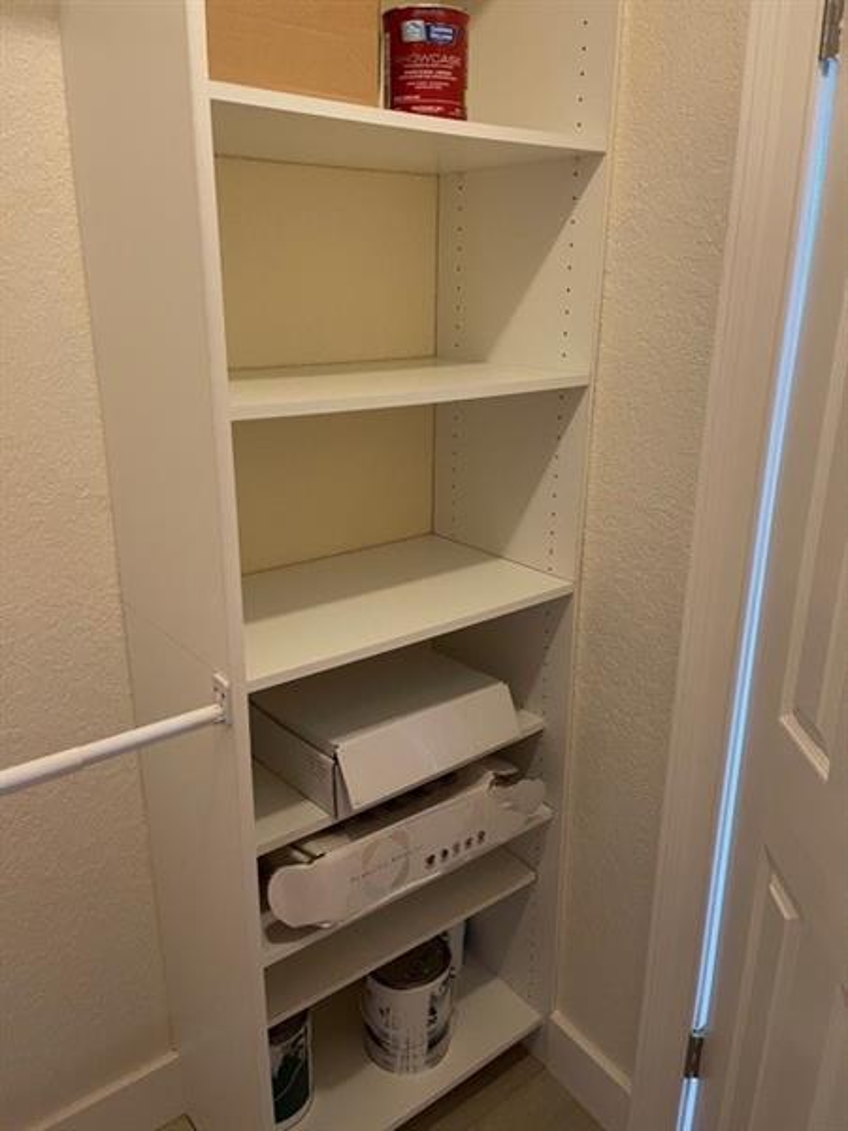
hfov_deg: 53.1
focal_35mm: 26
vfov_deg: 67.3
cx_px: 424
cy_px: 566
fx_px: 849
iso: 400
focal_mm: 5.1
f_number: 1.6
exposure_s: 1/40
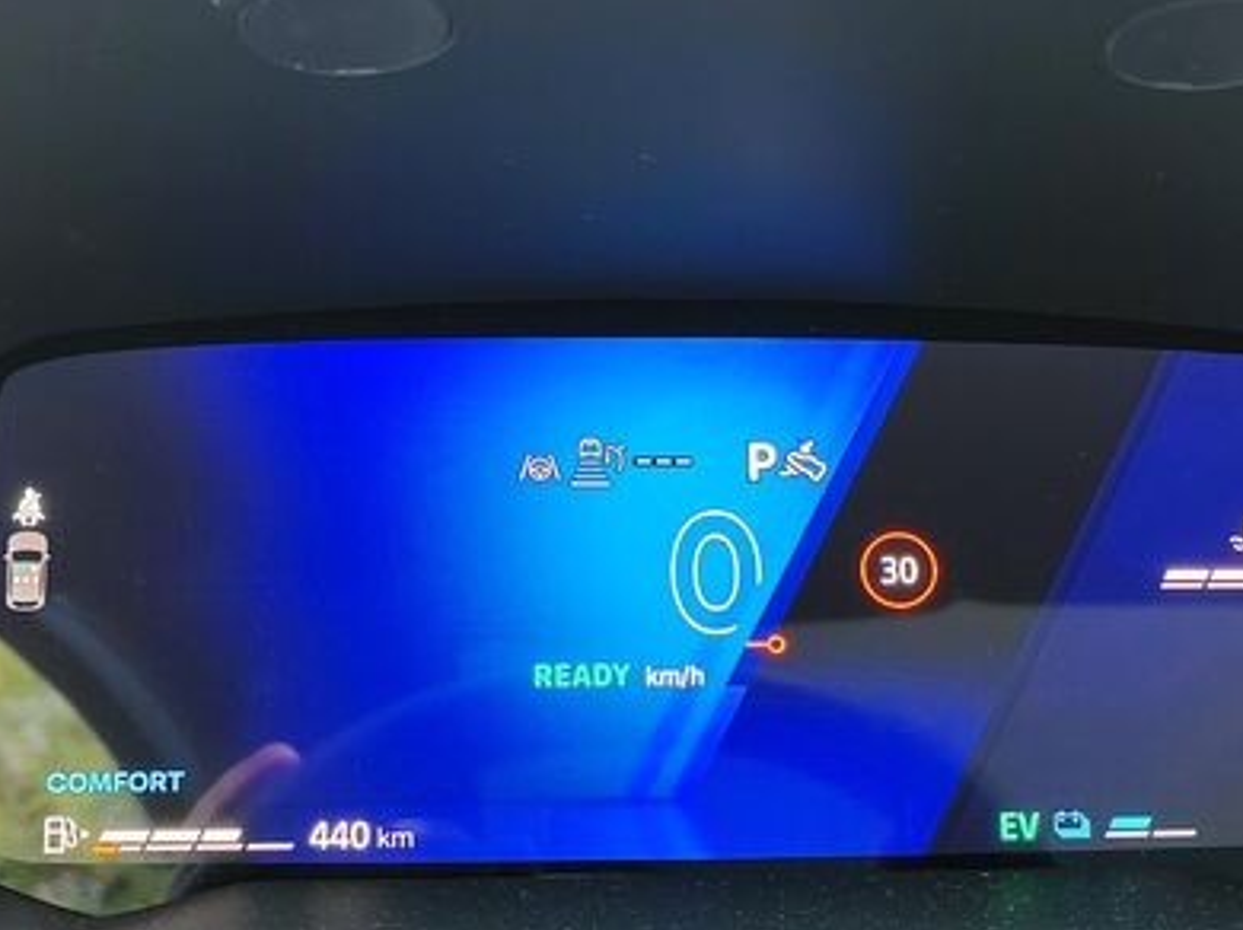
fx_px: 1830
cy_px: 643
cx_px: 682
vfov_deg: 28.3
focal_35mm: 51
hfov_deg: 37.5
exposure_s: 1/50
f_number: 1.9
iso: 500
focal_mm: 5.52
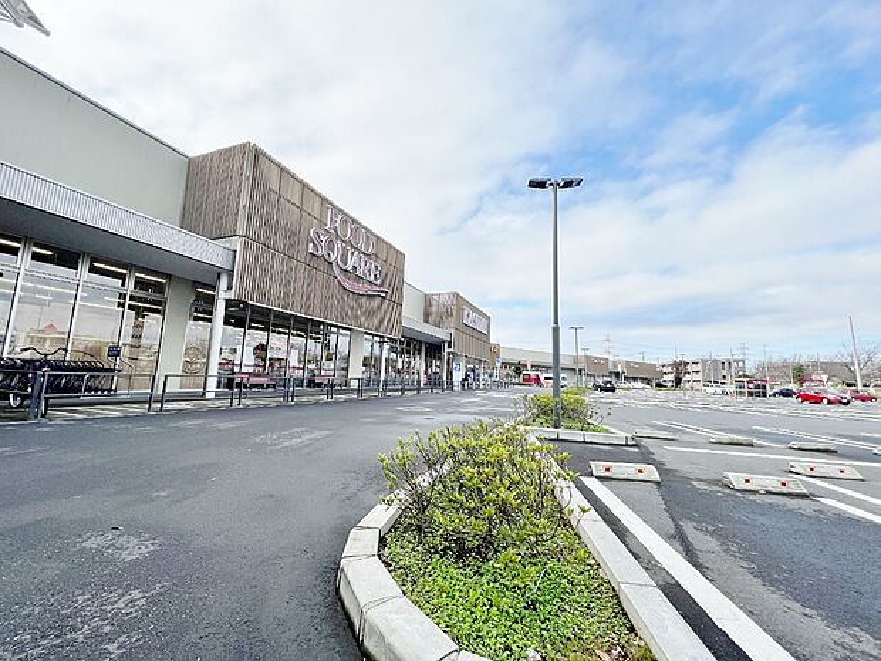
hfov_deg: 106.2
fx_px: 331
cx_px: 440
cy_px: 330
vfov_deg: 89.9
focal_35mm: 13
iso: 32
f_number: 1.8
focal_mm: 1.57
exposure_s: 1/1429
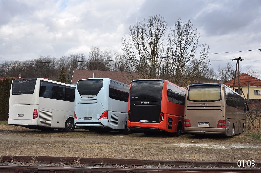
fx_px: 282
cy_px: 86
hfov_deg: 49.6
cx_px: 130
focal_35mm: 39
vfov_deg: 34.1
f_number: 4.5
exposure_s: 1/1000
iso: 400
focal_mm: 26
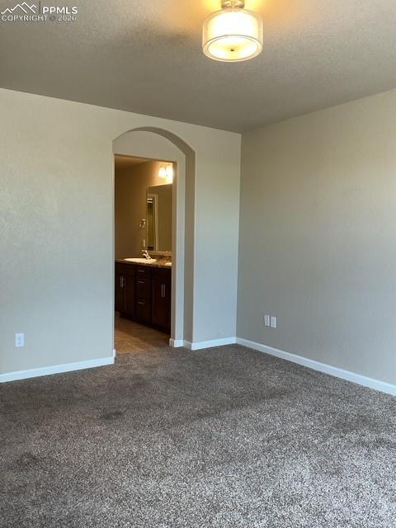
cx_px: 198
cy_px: 264
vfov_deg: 61.7
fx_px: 442
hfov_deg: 48.2
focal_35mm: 29
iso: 32
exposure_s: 1/60
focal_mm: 3
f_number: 1.8
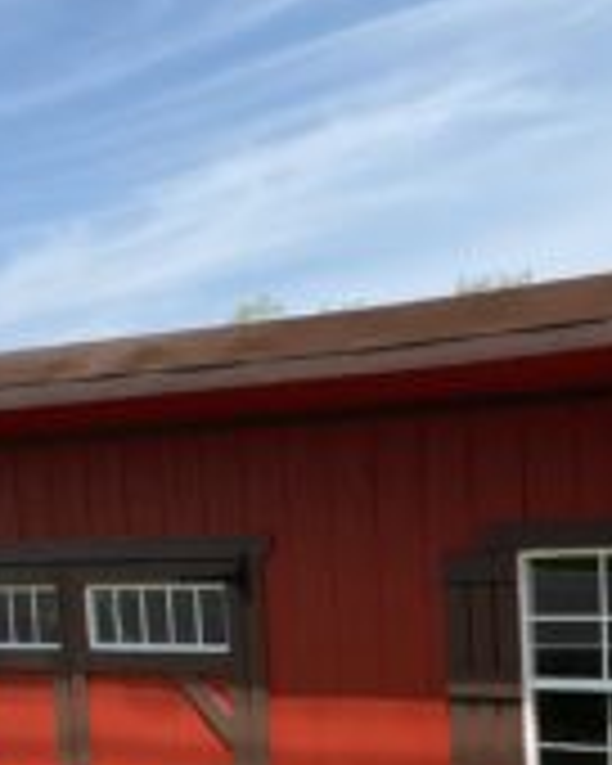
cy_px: 693
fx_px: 1472
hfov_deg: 23.4
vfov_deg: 28.0
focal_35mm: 65
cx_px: 421
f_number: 1.8
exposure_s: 1/2688
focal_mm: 4.25
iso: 32
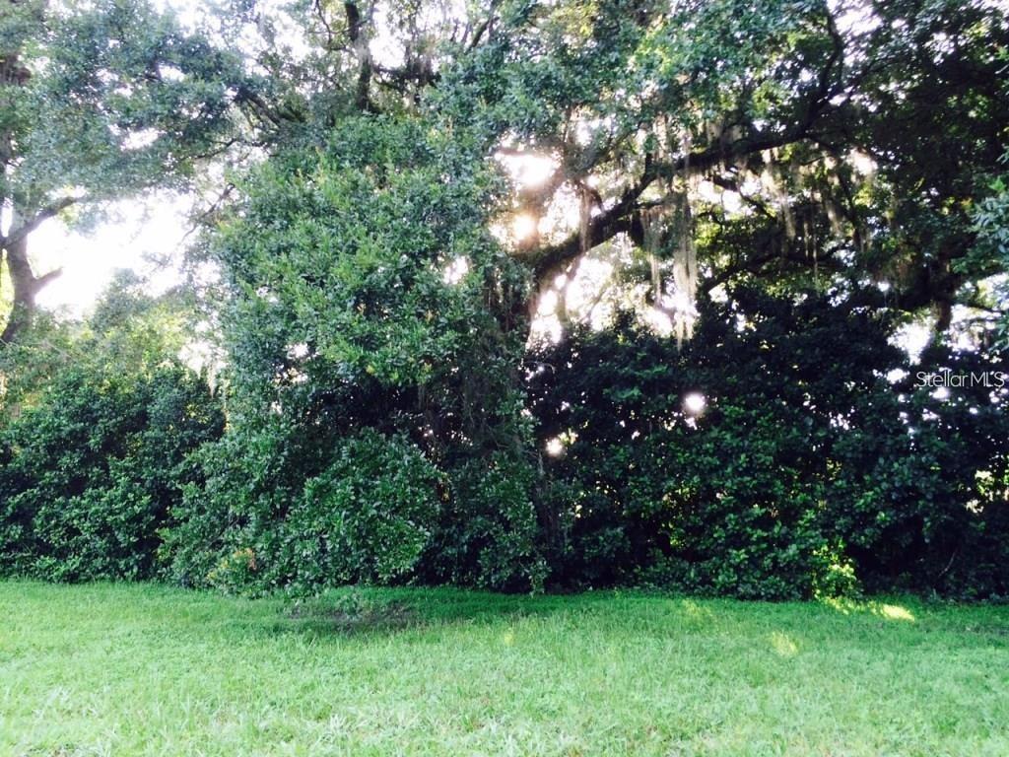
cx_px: 504
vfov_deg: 48.2
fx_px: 845
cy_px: 378
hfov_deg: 61.7
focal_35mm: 29
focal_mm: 4.15
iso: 40
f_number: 2.2
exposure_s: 1/60
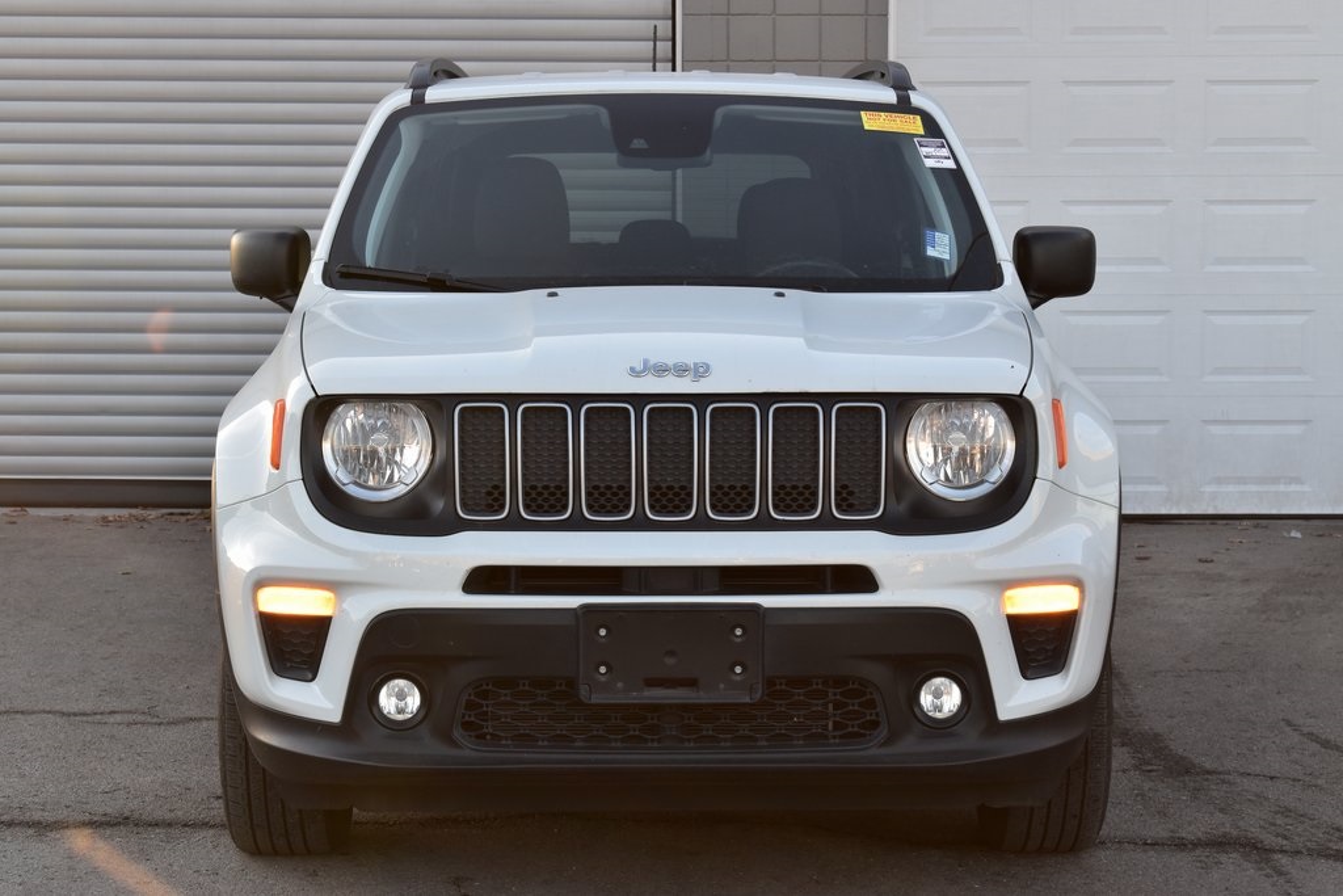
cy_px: 448
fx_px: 2910
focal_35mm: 78
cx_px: 672
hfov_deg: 26.0
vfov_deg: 17.5
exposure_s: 1/80
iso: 400
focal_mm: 52
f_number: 8
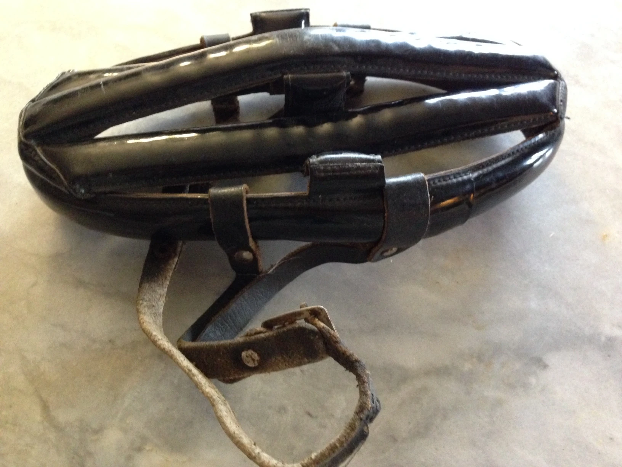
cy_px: 234
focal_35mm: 33
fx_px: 593
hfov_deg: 55.4
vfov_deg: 42.9
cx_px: 311
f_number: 2.4
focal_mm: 4.12
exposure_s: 1/15
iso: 500
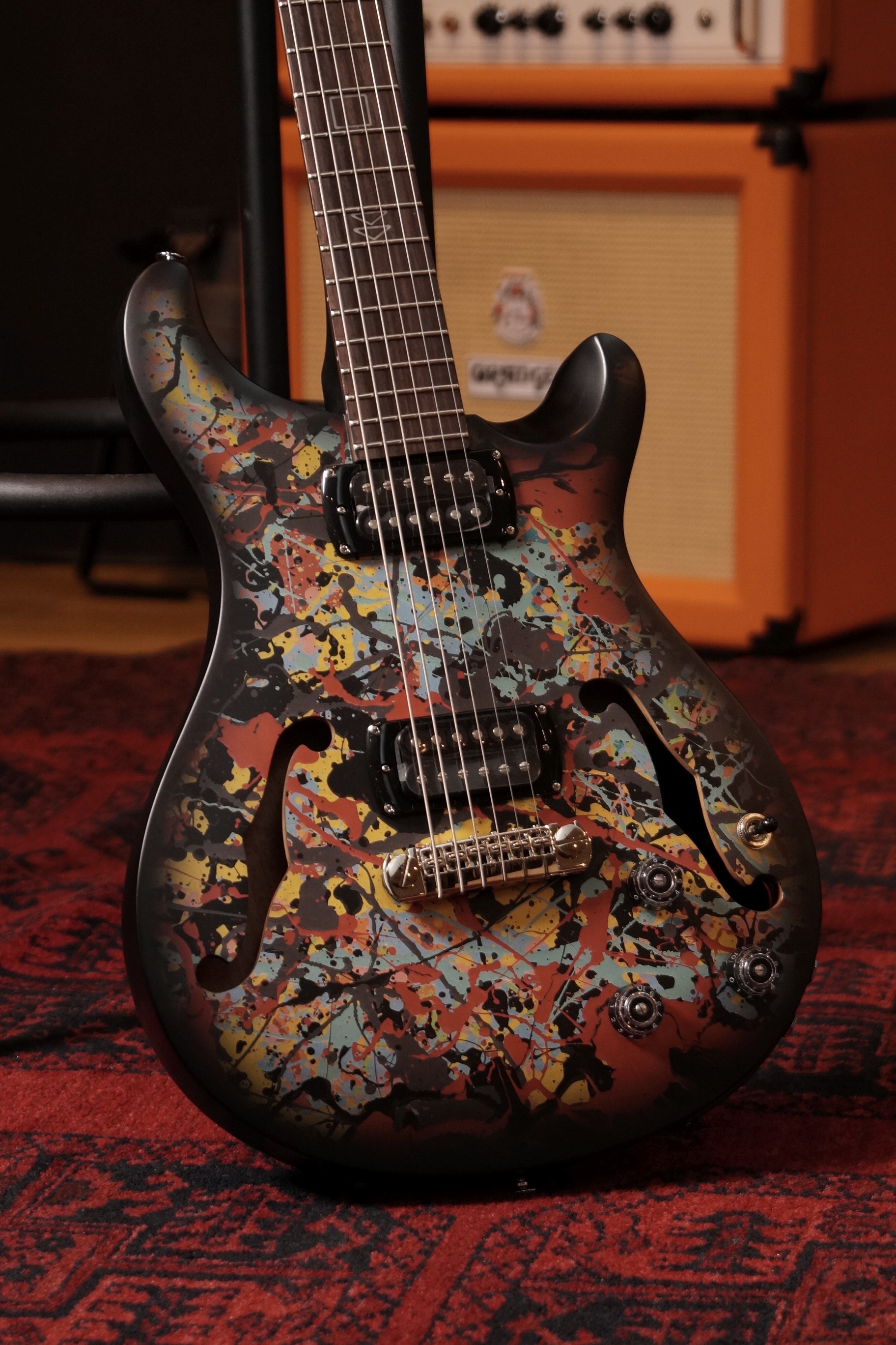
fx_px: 3920
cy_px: 672
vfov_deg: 19.5
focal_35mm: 105
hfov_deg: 13.0
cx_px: 448
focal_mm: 70
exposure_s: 1/100
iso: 800
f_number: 5
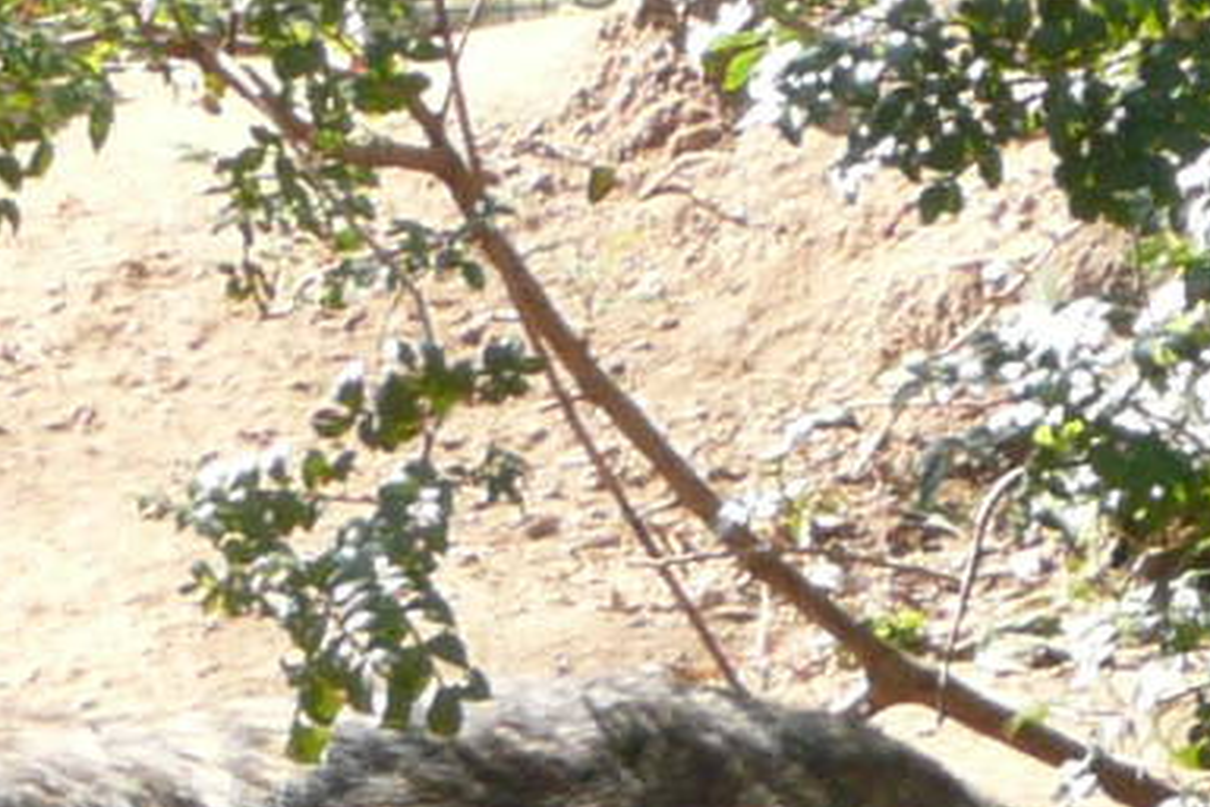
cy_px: 1636
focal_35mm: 499
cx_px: 243
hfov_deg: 4.1
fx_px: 16771
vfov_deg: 2.7
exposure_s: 1/100
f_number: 4.6
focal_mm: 12.7
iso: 100
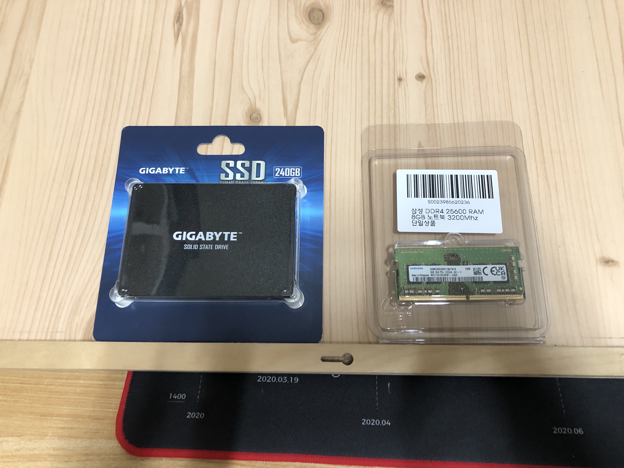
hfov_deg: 63.4
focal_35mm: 28
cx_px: 312
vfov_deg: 49.7
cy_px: 234
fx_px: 505
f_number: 1.8
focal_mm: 4
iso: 64
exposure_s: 1/15
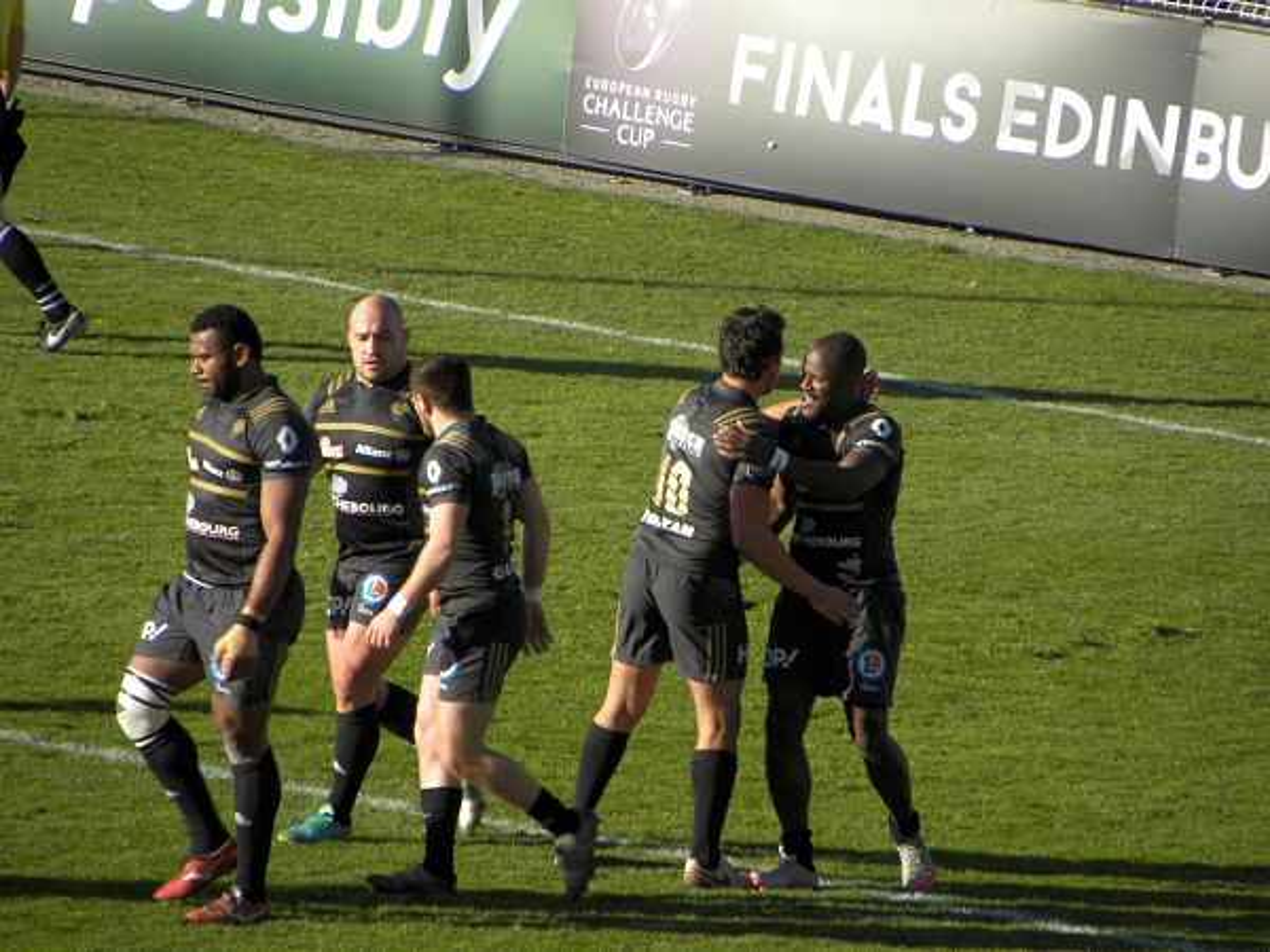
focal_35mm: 624
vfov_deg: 2.4
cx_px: 635
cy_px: 476
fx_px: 22893
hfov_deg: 3.2
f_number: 5.6
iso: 64
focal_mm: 110.4
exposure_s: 1/248
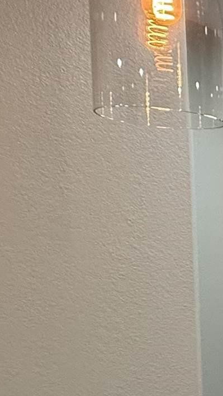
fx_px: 694
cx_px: 586
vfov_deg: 31.2
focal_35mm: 66
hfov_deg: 12.6
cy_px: 307
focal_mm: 2.22
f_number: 2.2
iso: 250
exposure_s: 1/120
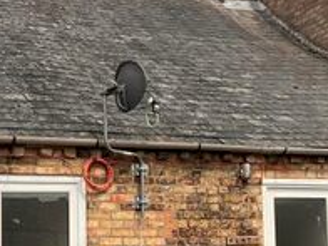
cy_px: 165
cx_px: 114
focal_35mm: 93
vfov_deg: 15.9
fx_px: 881
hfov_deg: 21.0
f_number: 1.5
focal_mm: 5.7
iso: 50
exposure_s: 1/5076
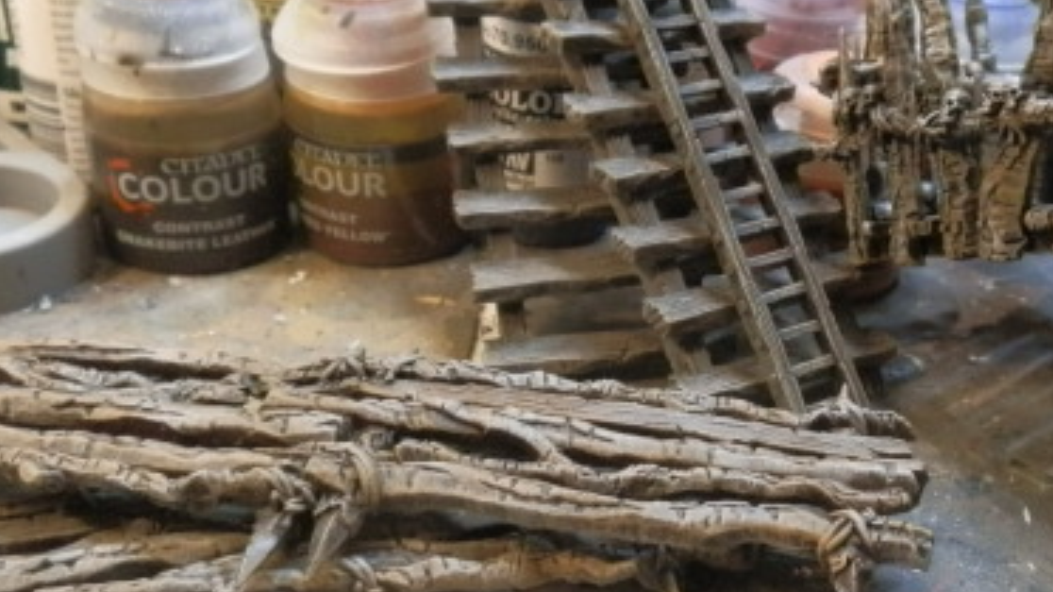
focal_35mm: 44
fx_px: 1228
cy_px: 314
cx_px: 742
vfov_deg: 27.1
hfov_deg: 45.4
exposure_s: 1/80
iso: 400
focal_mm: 5
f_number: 3.1
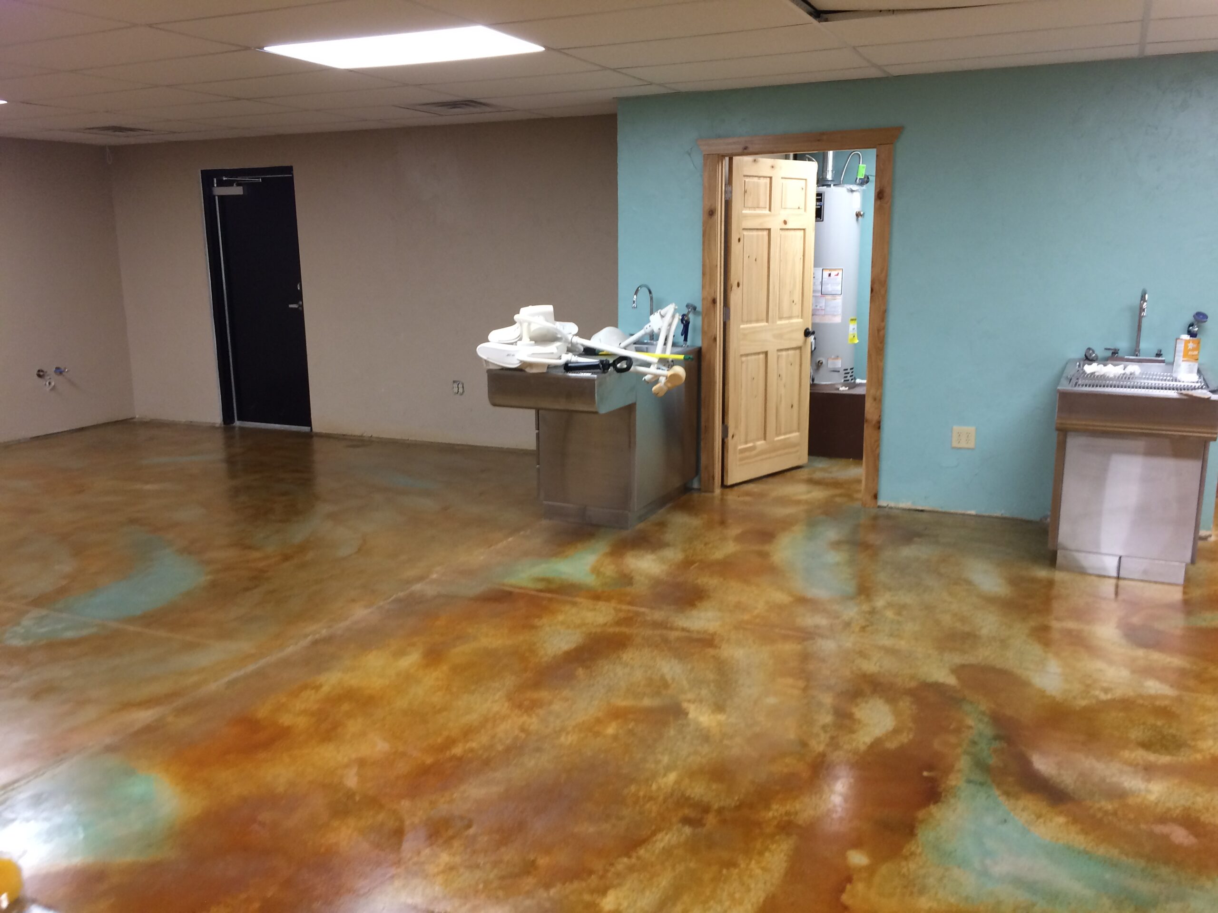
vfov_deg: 48.2
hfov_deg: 61.7
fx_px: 1020
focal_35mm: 29
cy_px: 456
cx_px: 609
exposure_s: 1/30
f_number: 2.2
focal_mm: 4.15
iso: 80
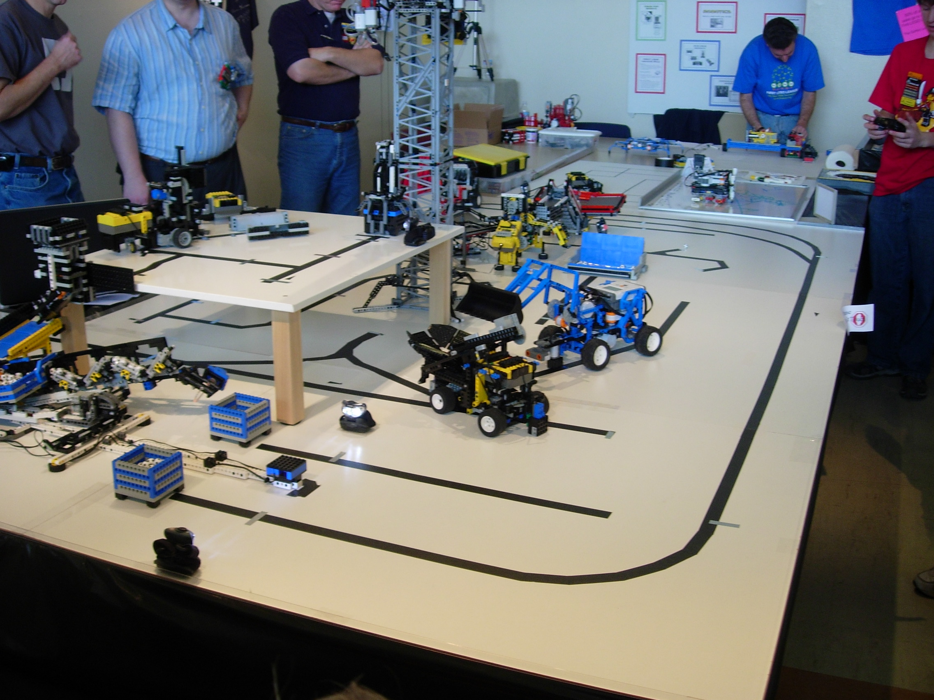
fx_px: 1025
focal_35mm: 38
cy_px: 350
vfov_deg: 37.7
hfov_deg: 49.0
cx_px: 467
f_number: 2.8
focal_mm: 7.8
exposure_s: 1/55.3
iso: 79
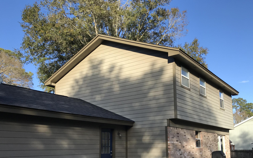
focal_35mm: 35
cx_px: 143
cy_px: 109
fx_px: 241
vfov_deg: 35.8
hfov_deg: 55.1
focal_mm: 3.99
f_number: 1.8
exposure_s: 1/1088
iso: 20
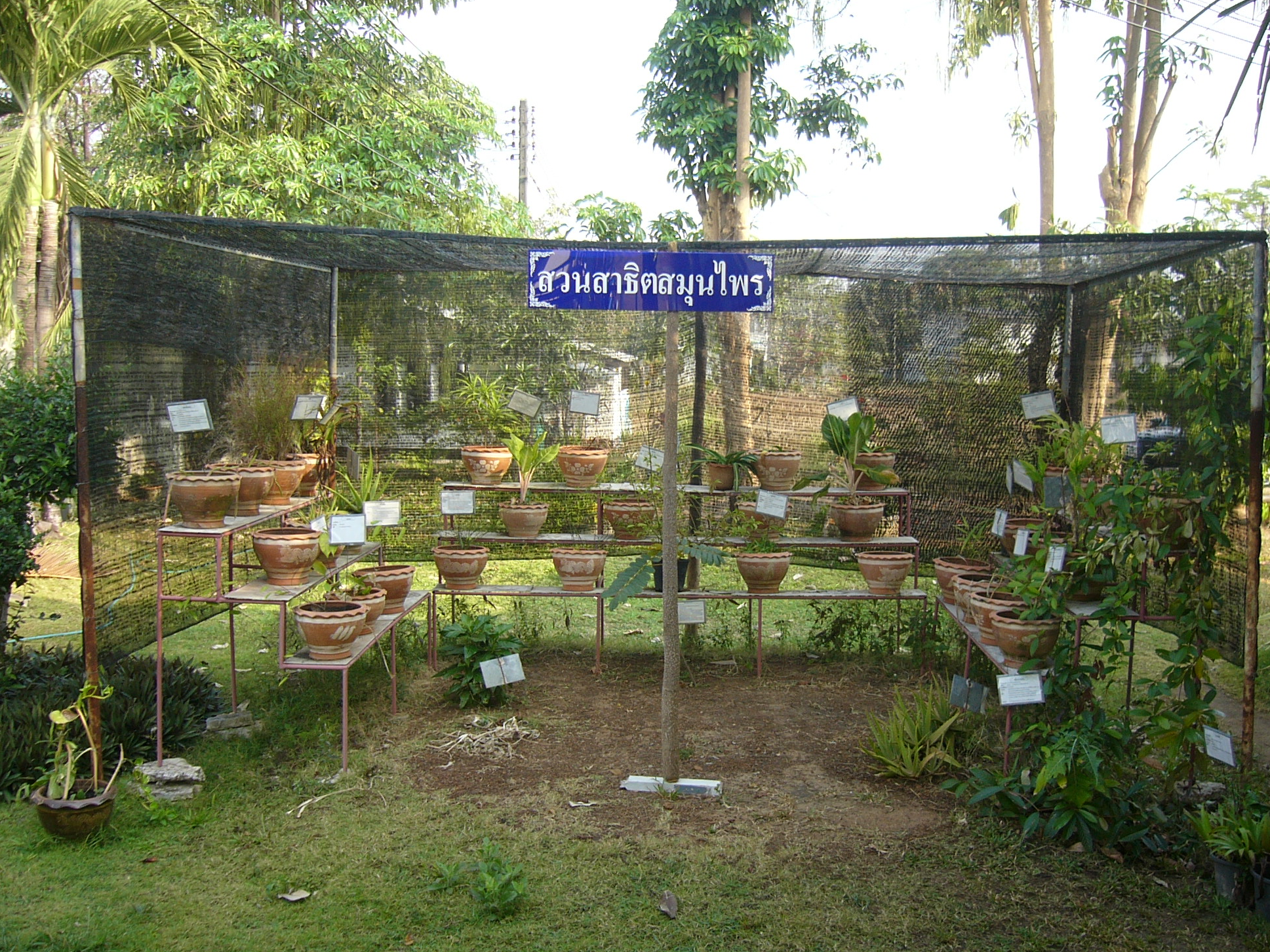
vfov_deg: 38.7
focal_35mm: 37
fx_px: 1358
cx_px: 669
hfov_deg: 50.1
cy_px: 489
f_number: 2.8
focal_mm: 5.8
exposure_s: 1/125
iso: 50
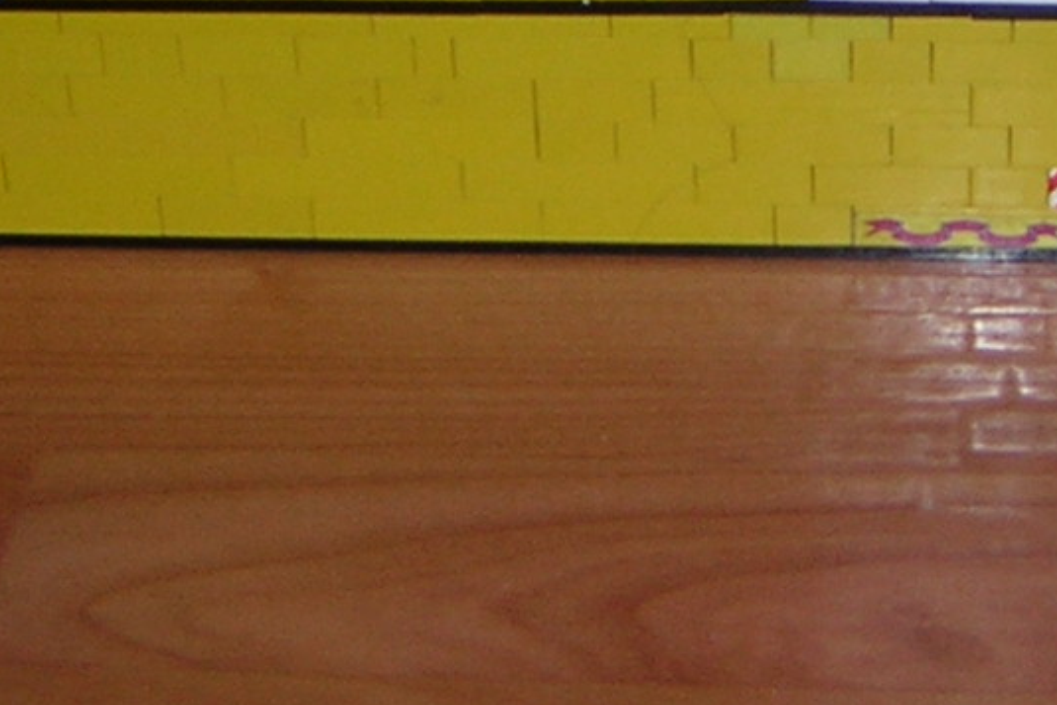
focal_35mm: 112
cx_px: 802
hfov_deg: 18.1
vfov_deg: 12.1
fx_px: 3289
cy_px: 4
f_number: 2.6
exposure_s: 1/60.1
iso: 50
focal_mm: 4.7
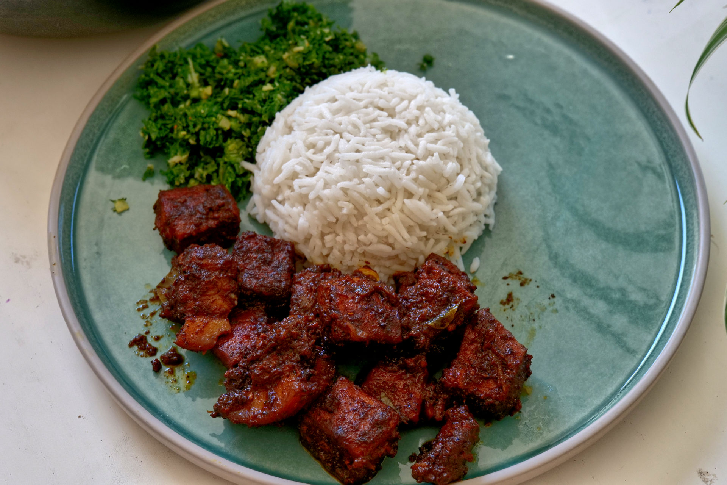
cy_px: 242
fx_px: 1212
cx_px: 364
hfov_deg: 33.4
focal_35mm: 60
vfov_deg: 22.6
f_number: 9
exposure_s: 1/80
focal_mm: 60
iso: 1250
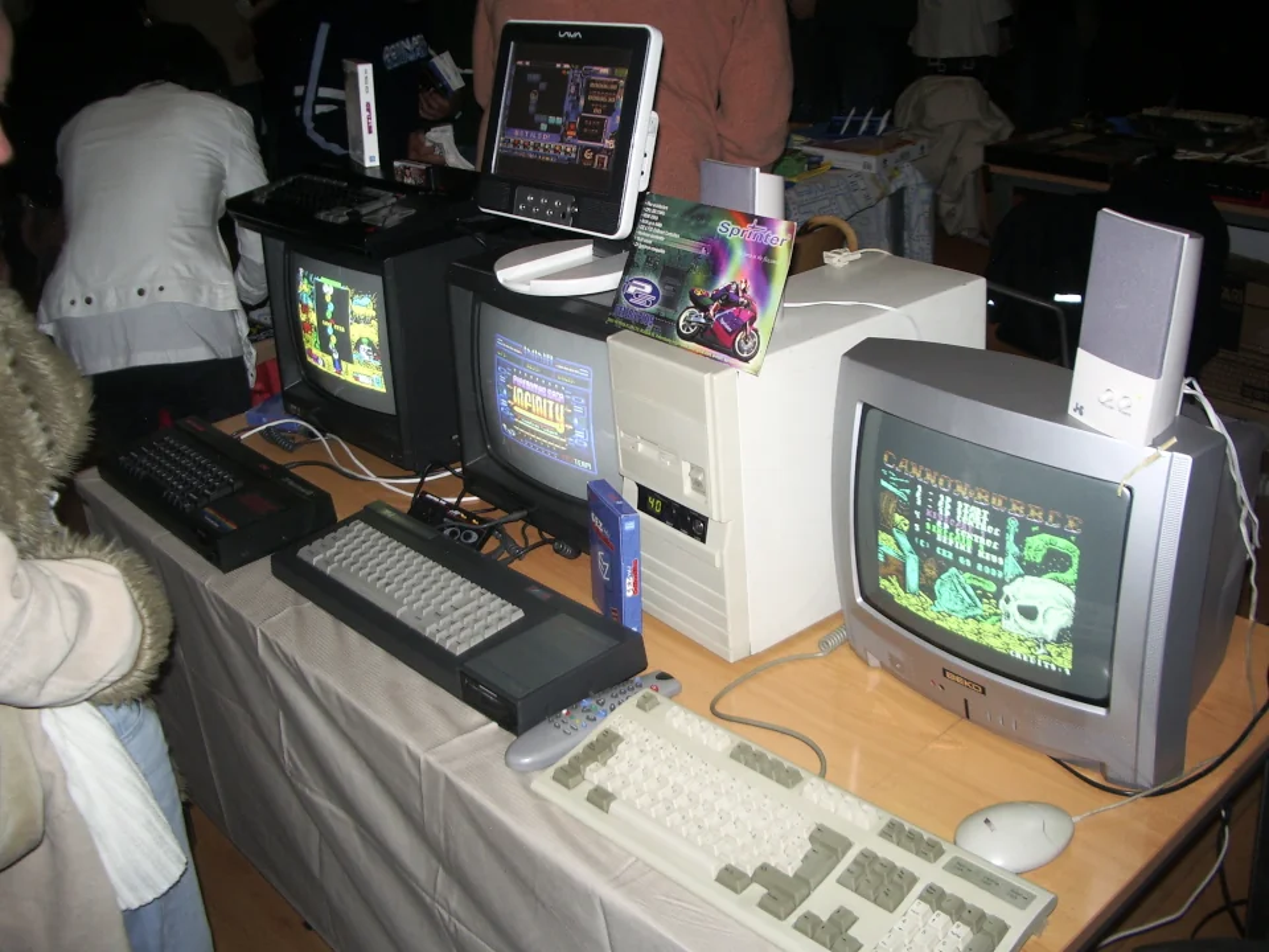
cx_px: 634
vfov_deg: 40.7
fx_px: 1283
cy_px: 476
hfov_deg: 52.6
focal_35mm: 35
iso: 100
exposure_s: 1/40
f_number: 2.6
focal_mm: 5.8
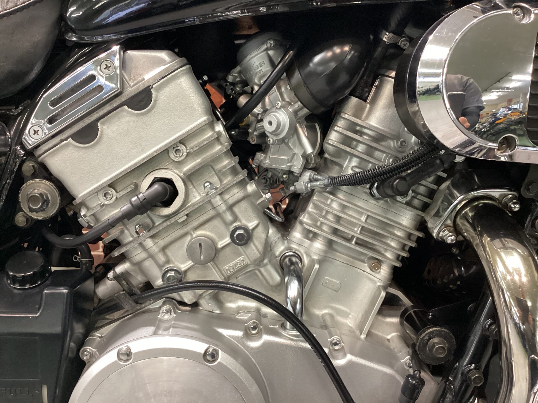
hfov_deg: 58.4
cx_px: 269
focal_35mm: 31
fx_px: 482
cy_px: 202
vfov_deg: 45.4
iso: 400
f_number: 2.4
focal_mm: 3.3
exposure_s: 1/40
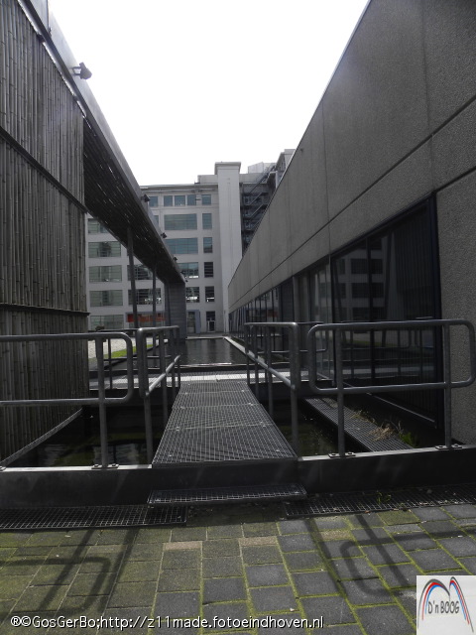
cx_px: 238
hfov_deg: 53.1
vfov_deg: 67.3
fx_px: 477
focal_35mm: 26
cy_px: 318
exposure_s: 1/284
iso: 64
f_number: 5
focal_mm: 4.6
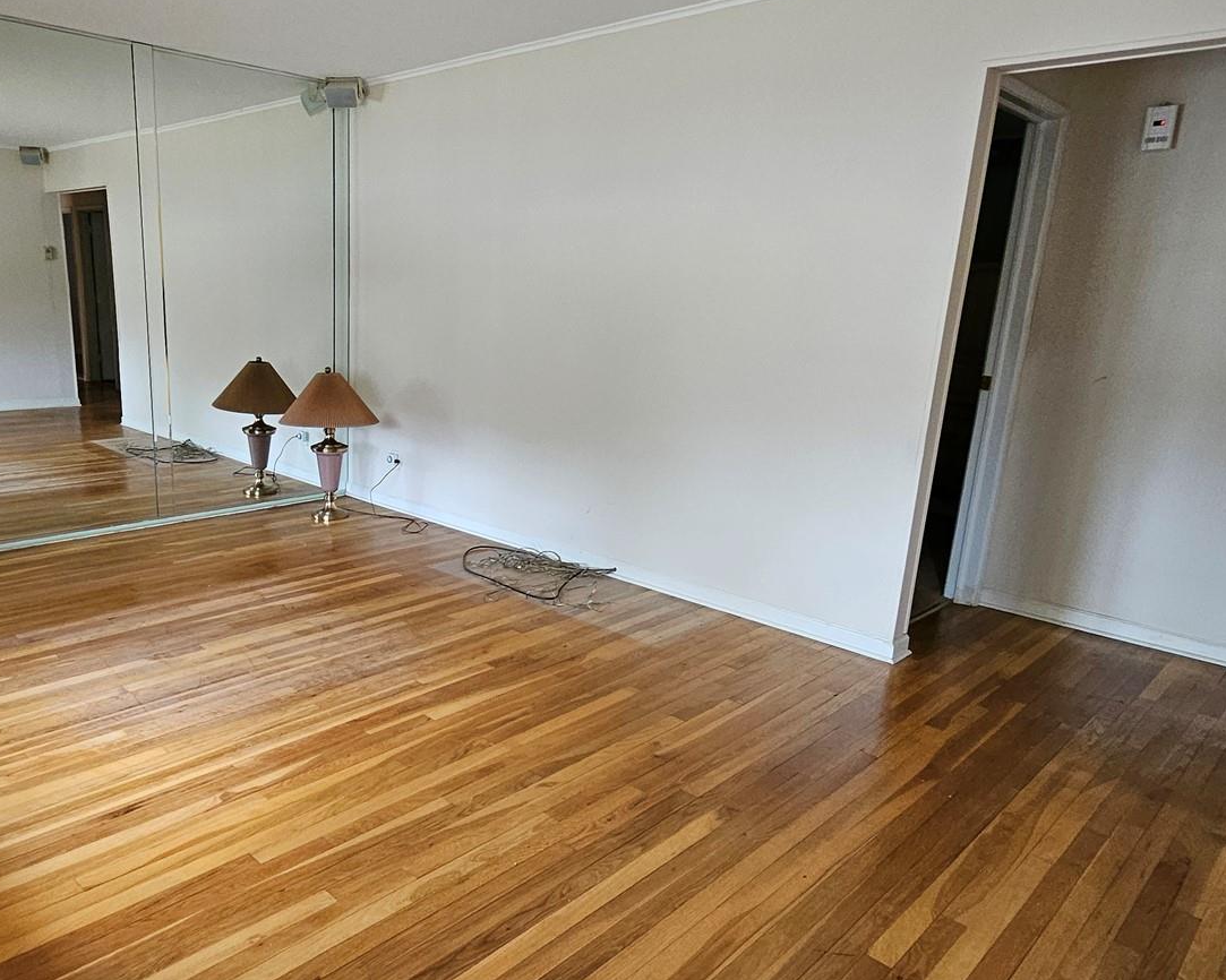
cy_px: 531
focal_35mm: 24
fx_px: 871
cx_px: 453
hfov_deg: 69.1
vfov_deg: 58.7
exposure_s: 1/60
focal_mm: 1.7
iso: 200
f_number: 2.2
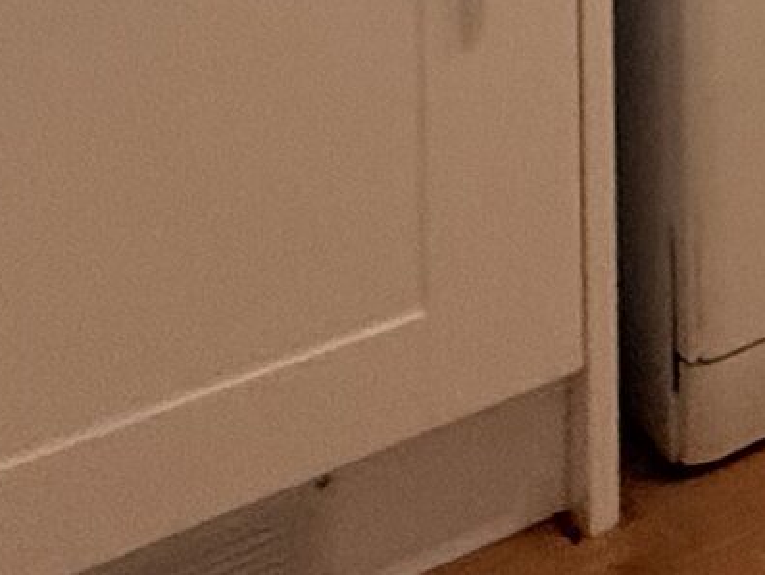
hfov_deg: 11.6
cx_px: 2278
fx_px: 1990
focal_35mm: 90
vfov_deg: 12.5
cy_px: -837
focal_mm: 2.22
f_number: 2.2
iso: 250
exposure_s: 1/100
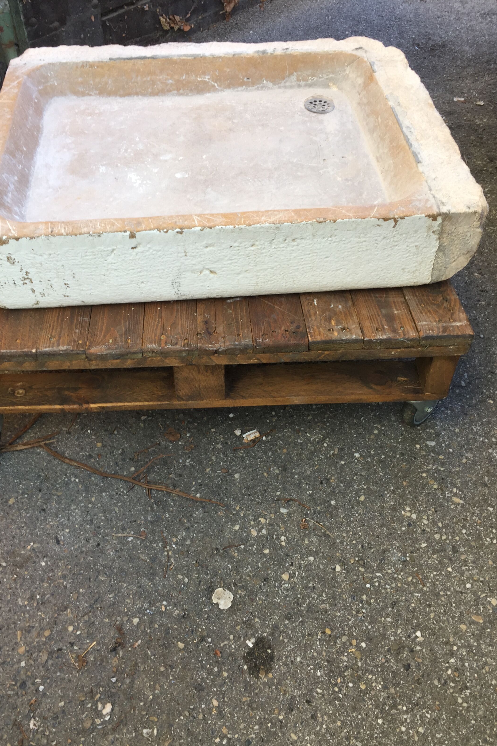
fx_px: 642
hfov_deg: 42.2
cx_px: 214
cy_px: 381
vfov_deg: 60.3
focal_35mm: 31
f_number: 2.2
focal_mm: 4.15
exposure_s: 1/100
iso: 32
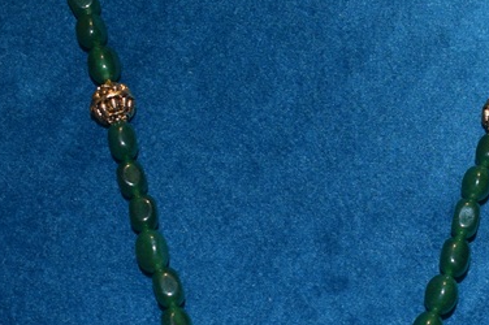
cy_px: 317
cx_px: 350
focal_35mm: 115
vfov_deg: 11.8
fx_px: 1561
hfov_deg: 17.7
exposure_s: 1/60
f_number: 3.8
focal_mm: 24
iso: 450
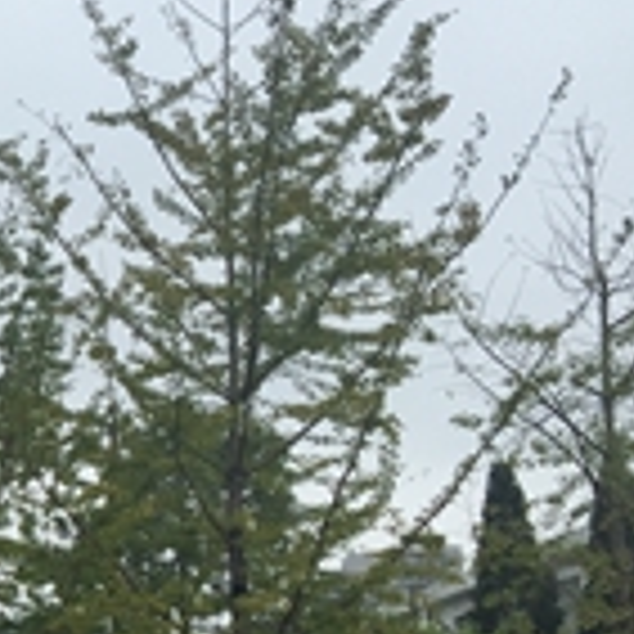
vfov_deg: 18.7
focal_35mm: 91
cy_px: 600
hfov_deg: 16.6
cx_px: -423
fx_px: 1886
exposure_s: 1/746
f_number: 2.2
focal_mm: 4.15
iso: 32
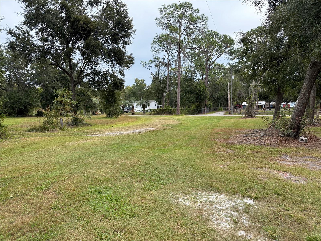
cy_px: 120
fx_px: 223
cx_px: 160
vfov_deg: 56.8
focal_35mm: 24
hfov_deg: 71.6
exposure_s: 1/1464
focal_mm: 6.76
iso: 100
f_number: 1.78
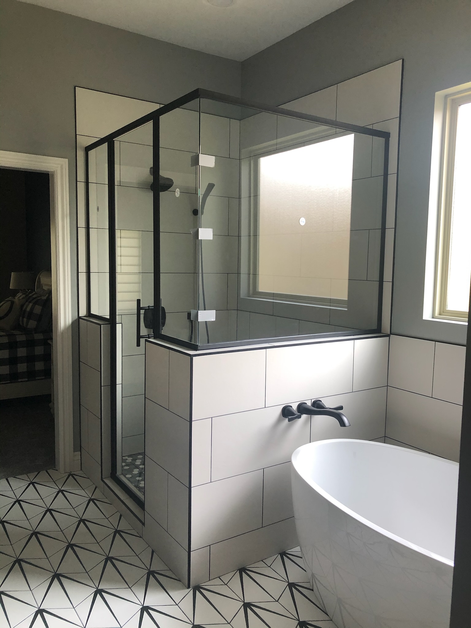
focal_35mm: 28
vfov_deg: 63.4
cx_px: 236
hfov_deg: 49.7
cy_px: 314
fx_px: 508
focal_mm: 3.99
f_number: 1.8
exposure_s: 1/30
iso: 25
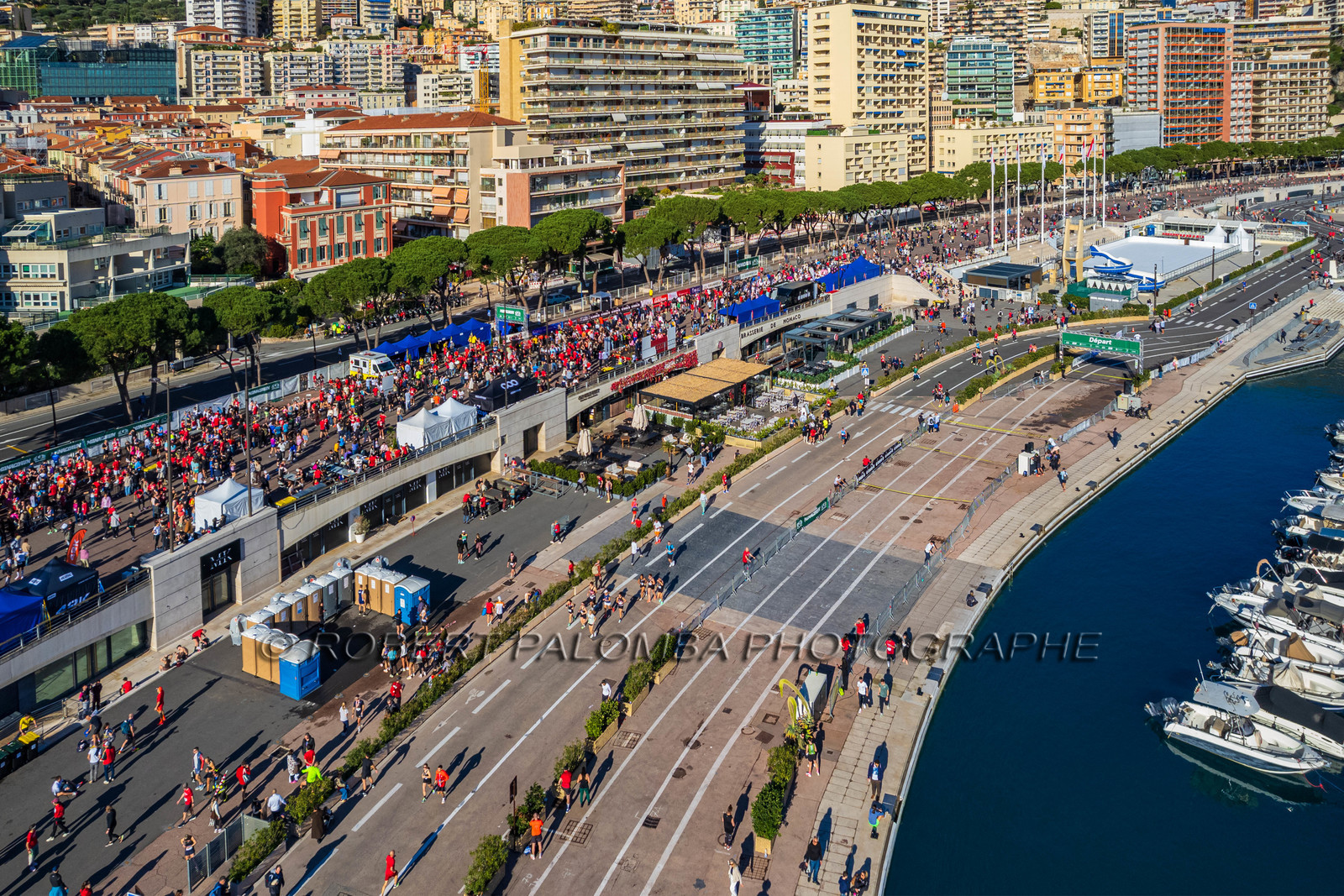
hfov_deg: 78.6
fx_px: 821
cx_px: 672
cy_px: 448
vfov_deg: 57.2
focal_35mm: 22
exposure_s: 1/2000
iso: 100
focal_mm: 8.4
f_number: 2.8
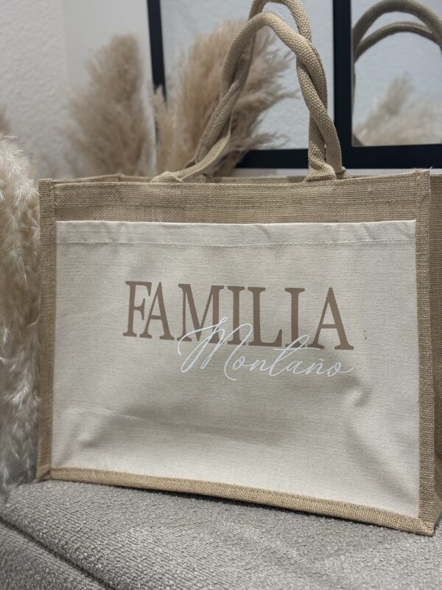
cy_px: 295
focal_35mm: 48
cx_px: 221
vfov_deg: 39.7
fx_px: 817
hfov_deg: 30.3
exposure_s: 1/59
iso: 125
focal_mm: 6.76
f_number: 1.78
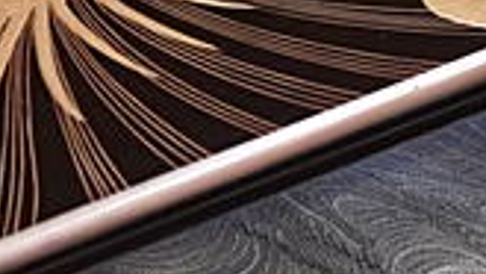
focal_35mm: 472
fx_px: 6084
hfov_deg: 4.6
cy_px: -100
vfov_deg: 2.6
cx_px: 47
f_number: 5.6
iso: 400
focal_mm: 55
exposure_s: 1/6
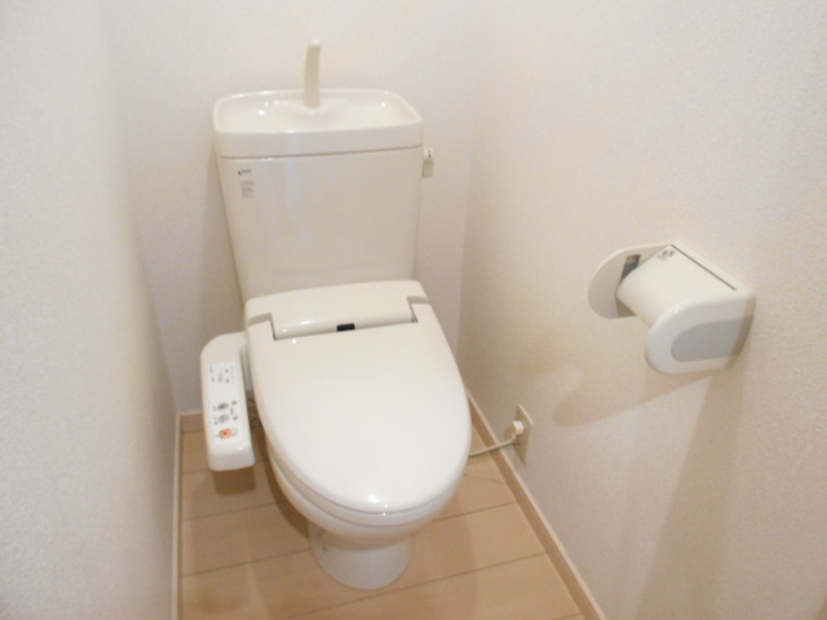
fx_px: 621
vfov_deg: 53.1
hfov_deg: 67.3
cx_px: 414
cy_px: 310
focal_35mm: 26
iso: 400
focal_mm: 4.6
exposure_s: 1/13
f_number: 3.2
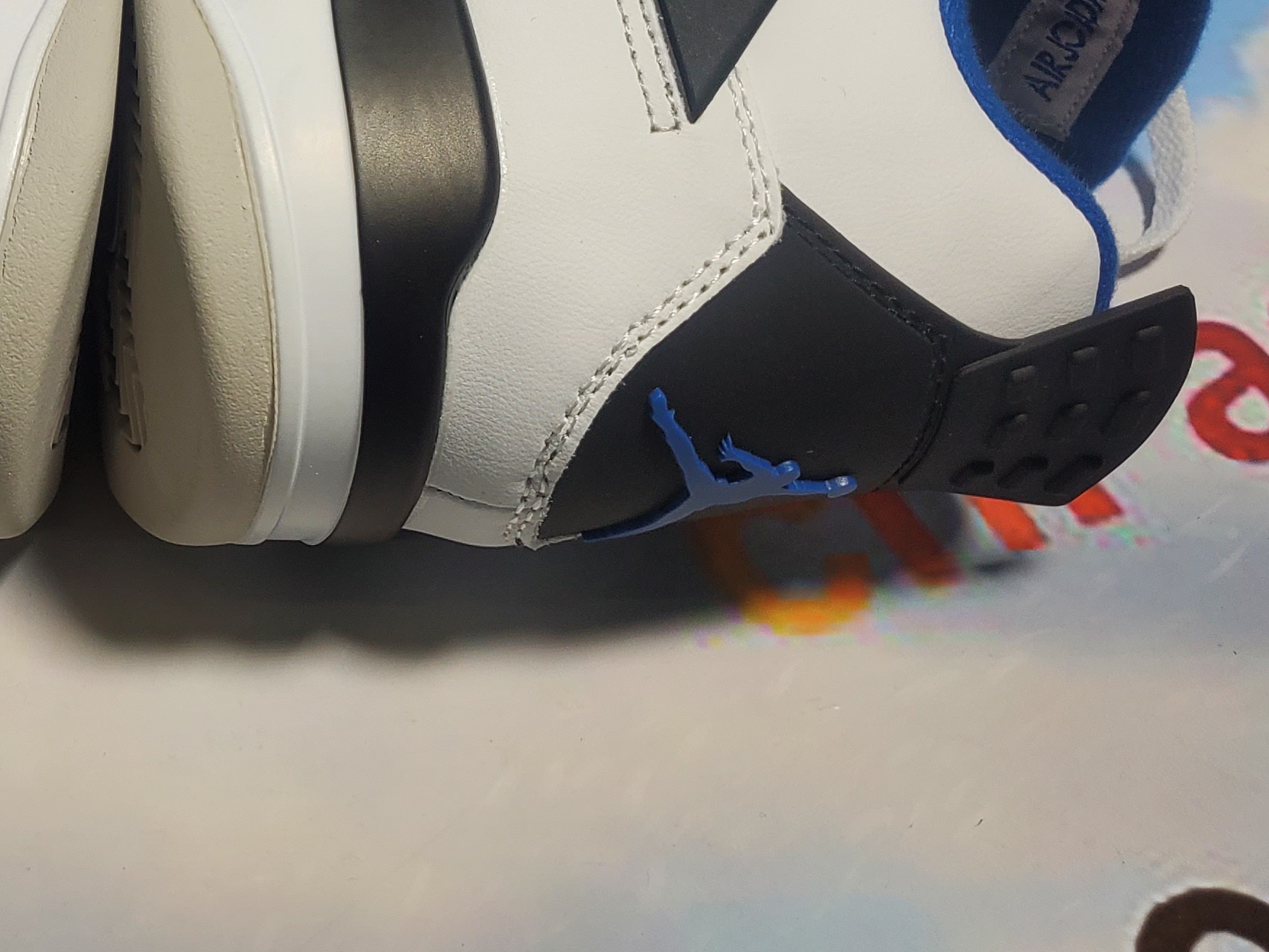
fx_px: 2199
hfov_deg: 30.1
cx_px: 16
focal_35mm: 60
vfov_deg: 23.4
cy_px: 13
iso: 50
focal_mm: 4.3
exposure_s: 1/715
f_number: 1.5
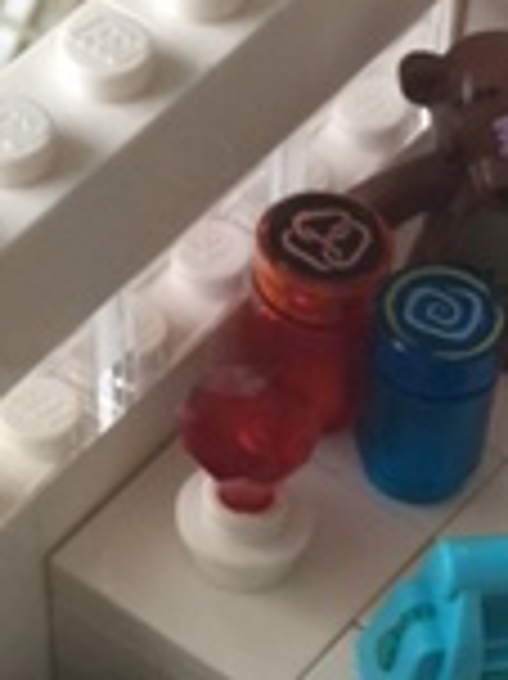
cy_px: 1040
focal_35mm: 123
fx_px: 2410
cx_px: 539
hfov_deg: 11.9
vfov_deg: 14.8
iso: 40
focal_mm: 4.15
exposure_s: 1/40
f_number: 2.2
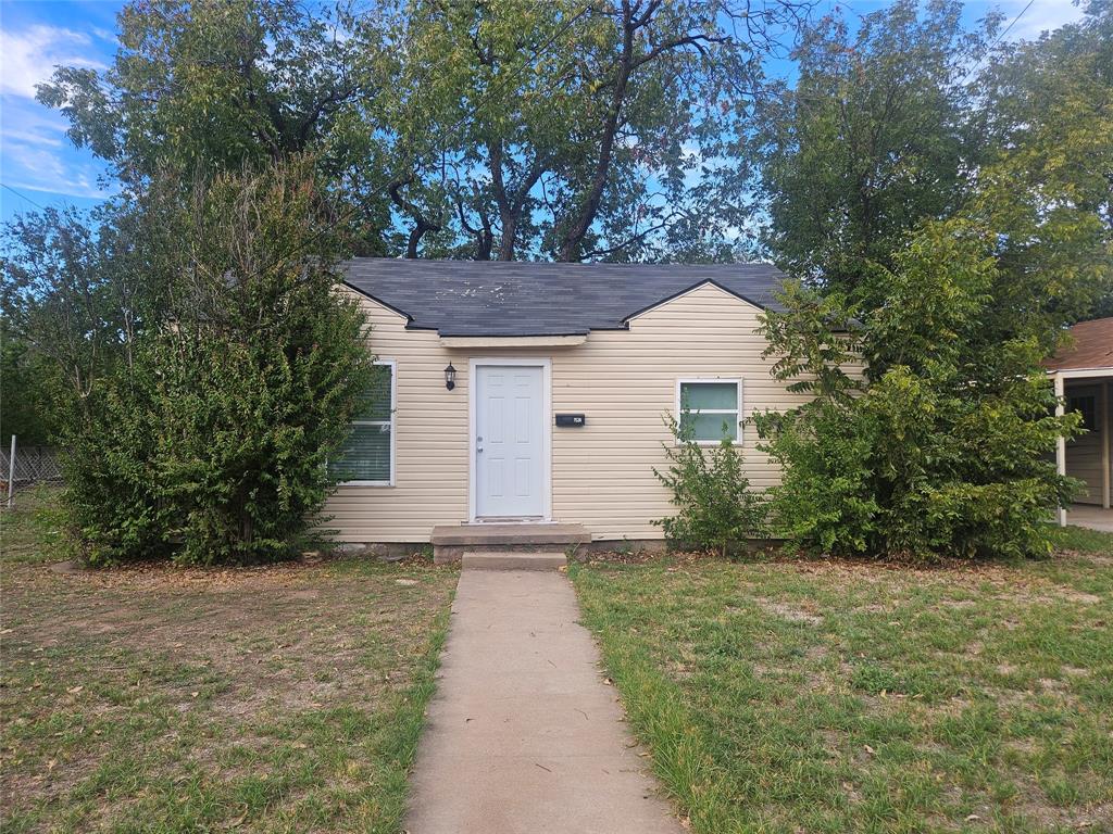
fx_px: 740
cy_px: 417
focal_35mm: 23
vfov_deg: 58.9
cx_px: 556
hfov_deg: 73.9
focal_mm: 5.4
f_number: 1.8
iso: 25
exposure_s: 1/393
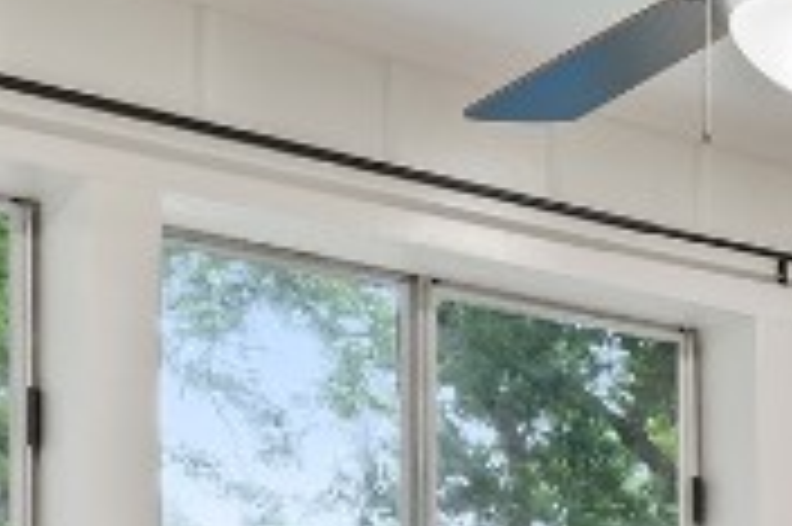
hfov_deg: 16.1
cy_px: 836
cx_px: 1476
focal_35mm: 105
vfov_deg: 12.3
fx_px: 2308
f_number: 6.3
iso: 100
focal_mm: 16
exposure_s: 1/2.5
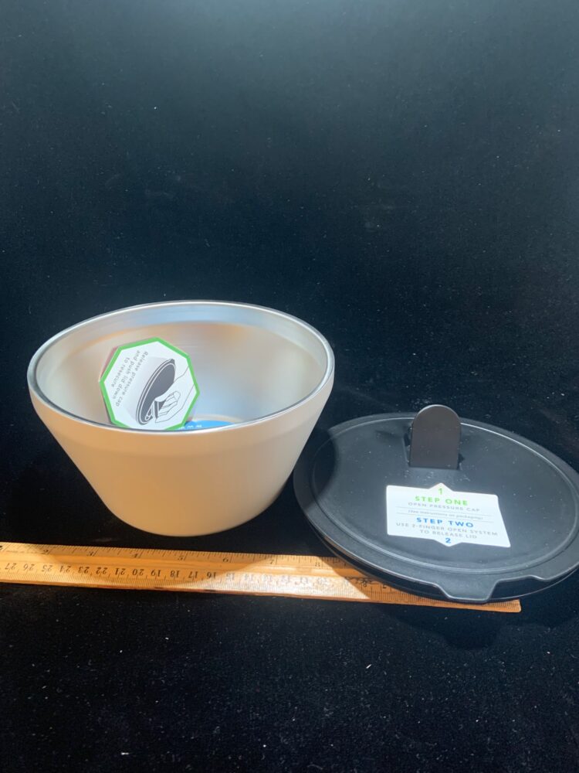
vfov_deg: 67.3
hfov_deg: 53.1
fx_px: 580
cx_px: 290
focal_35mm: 26
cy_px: 386
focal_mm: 4.25
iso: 400
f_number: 1.8
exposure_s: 1/40
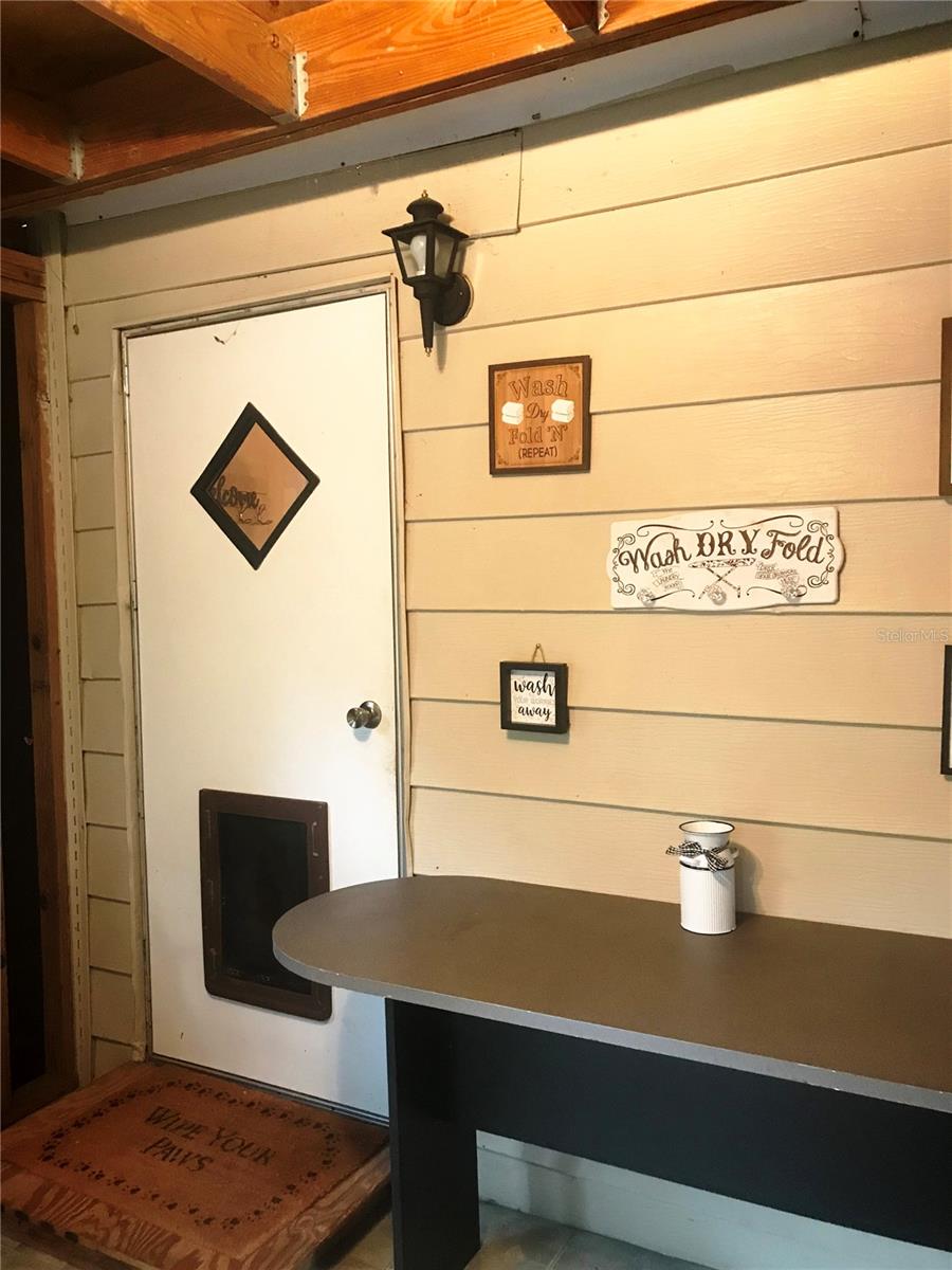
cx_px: 476
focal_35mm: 28
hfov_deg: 49.7
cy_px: 635
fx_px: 1027
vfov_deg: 63.4
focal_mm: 3.99
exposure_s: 1/9
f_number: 1.8
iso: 100
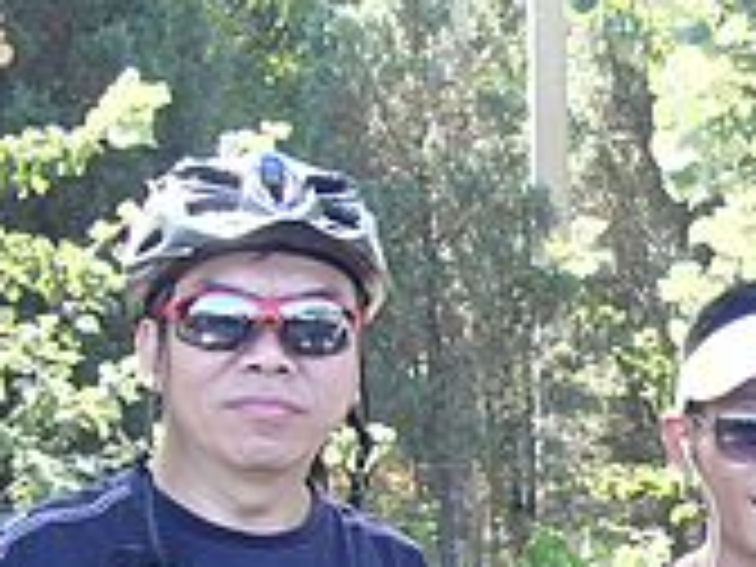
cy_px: 659
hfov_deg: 16.1
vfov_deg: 12.4
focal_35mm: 117
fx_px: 2555
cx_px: 918
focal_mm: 4.6
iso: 80
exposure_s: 1/60
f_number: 2.8
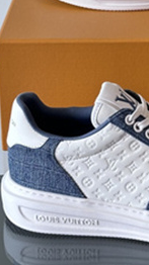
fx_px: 936
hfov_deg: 9.0
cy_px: -23
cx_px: 169
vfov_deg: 15.7
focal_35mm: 133
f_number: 1.78
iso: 50
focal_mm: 6.86
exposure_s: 1/166
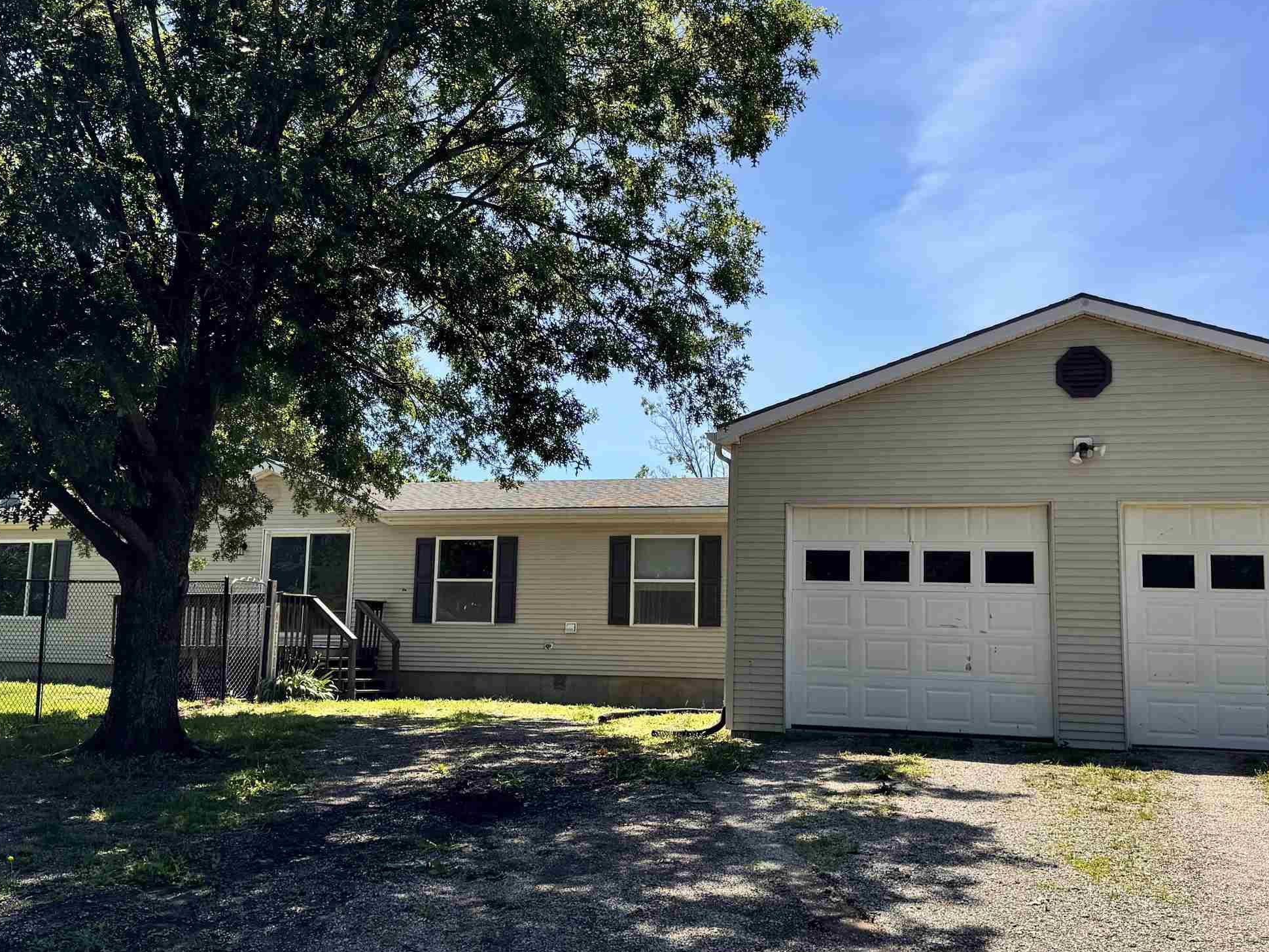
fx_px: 1393
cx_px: 618
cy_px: 446
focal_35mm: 38
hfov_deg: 49.0
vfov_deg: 37.7
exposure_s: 1/3247
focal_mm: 6.76
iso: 80
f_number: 1.78
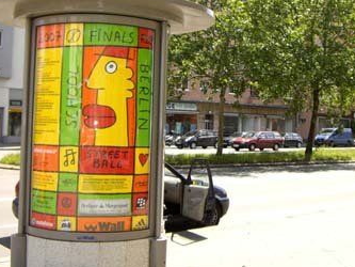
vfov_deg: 25.6
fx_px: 585
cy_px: 98
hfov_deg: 33.7
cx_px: 193
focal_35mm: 57
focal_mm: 6.2
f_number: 2.7
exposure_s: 1/400
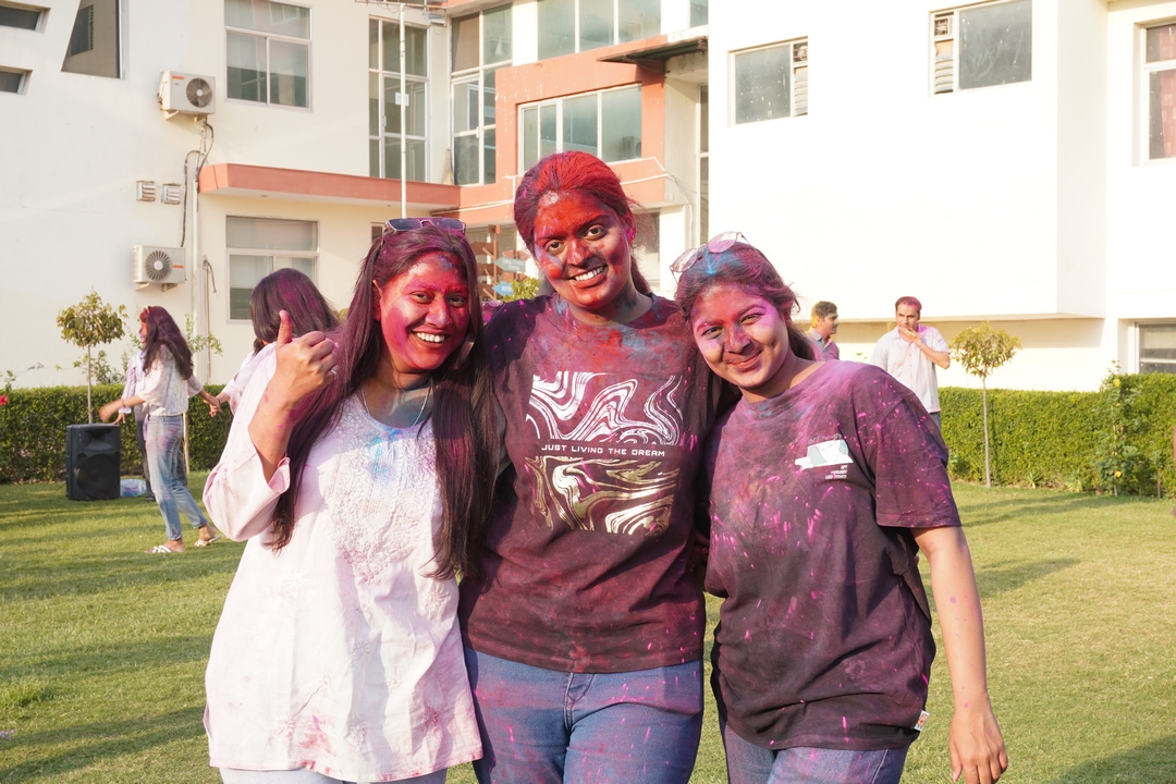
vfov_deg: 28.1
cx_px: 588
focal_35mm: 48
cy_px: 392
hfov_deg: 41.1
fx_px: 1568
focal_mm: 32
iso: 160
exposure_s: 1/80
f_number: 9
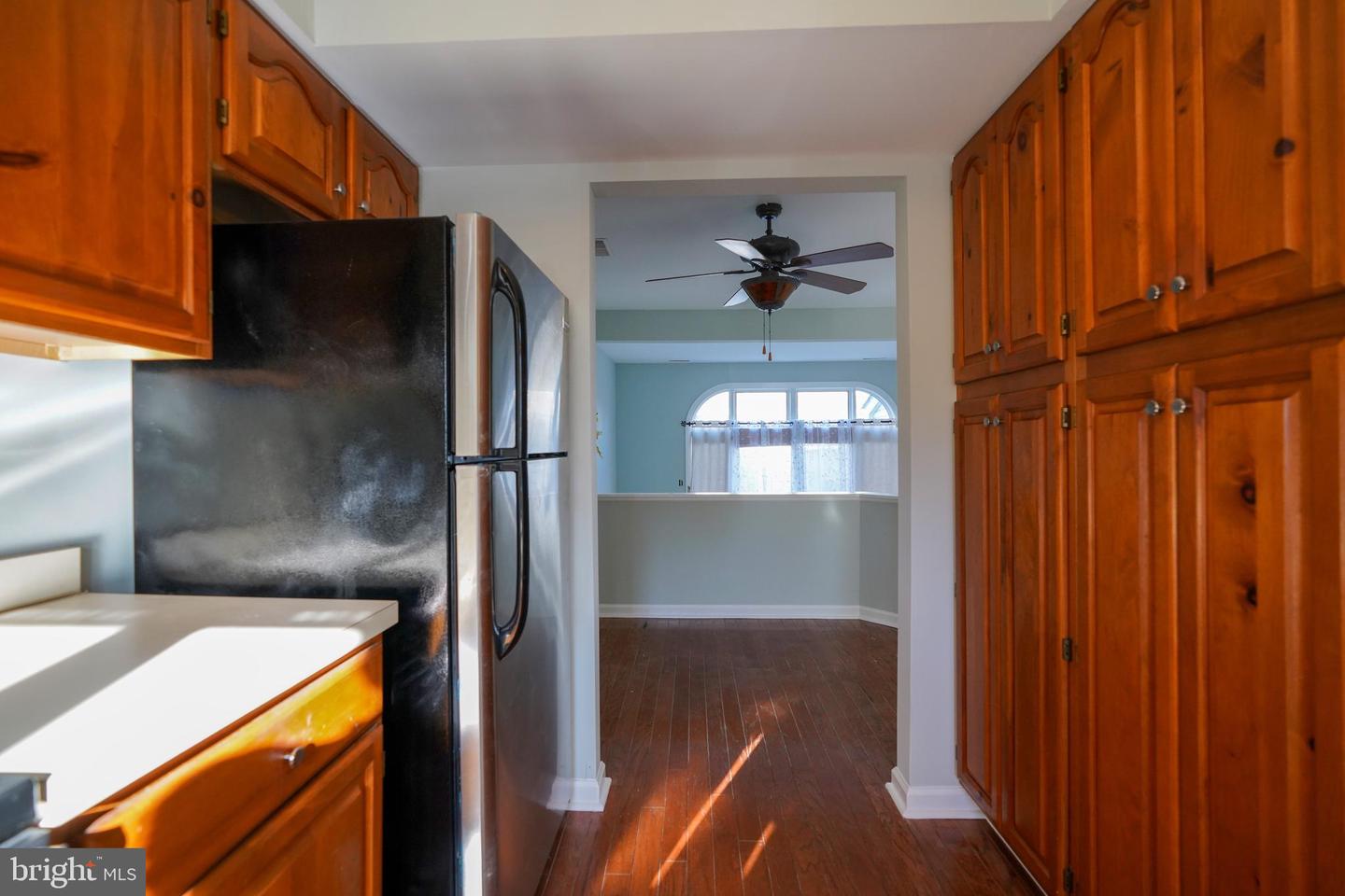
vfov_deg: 73.7
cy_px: 448
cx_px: 672
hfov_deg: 96.7
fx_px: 598
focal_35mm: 16
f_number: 4
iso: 1000
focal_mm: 16
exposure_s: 1/160
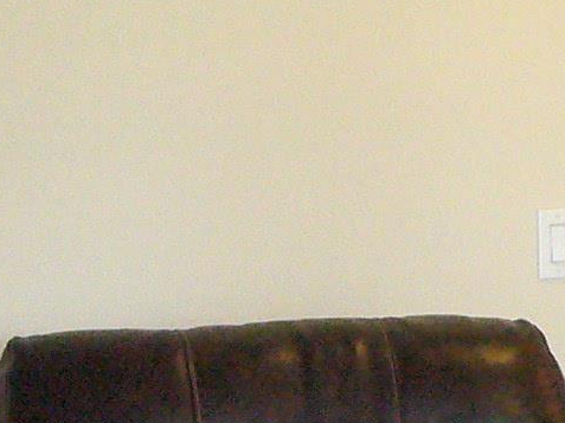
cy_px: 142
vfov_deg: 7.9
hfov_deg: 10.2
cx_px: 860
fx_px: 3066
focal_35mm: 188
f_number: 2.8
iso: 400
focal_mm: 5.8
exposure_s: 1/60
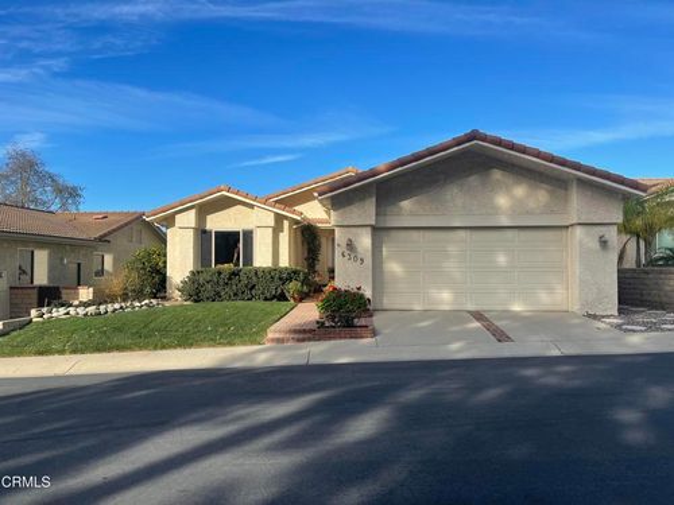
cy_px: 252
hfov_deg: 67.3
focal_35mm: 26
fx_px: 506
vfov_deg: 53.1
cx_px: 337
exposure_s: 1/2660
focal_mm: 5.1
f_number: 1.6
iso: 32
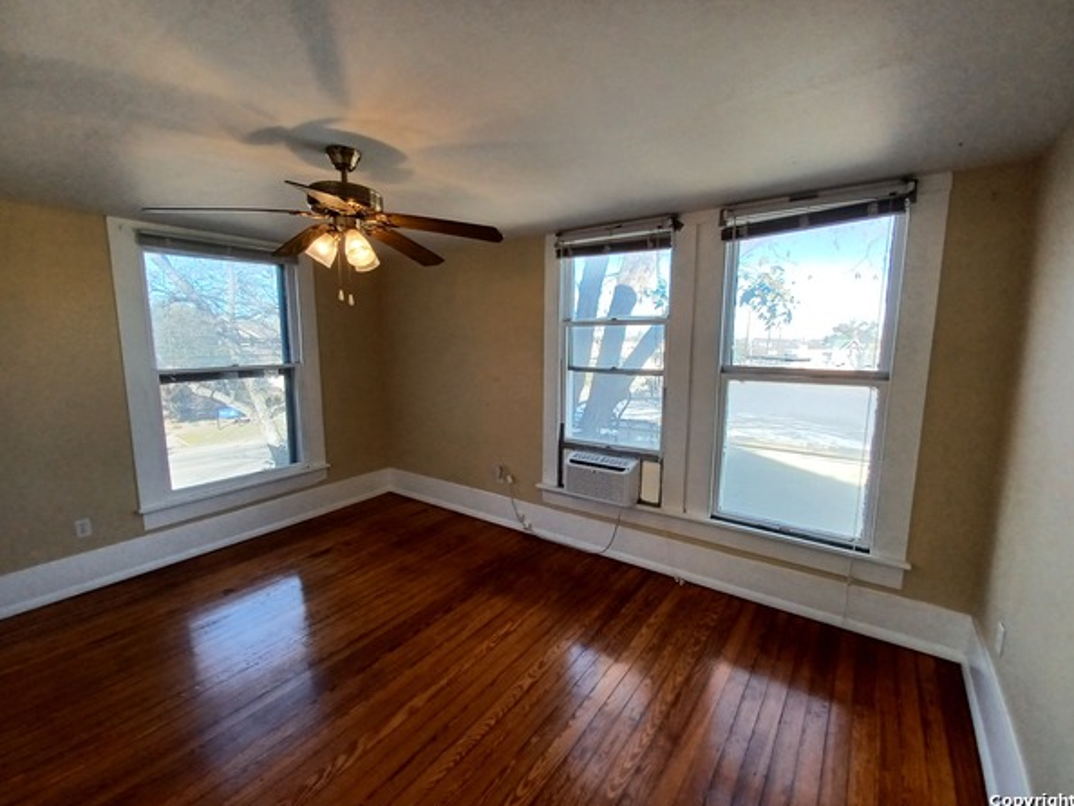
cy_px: 399
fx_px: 435
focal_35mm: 14
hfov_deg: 102.0
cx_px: 550
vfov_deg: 85.7
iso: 64
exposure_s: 1/100
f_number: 2.2
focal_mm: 1.42
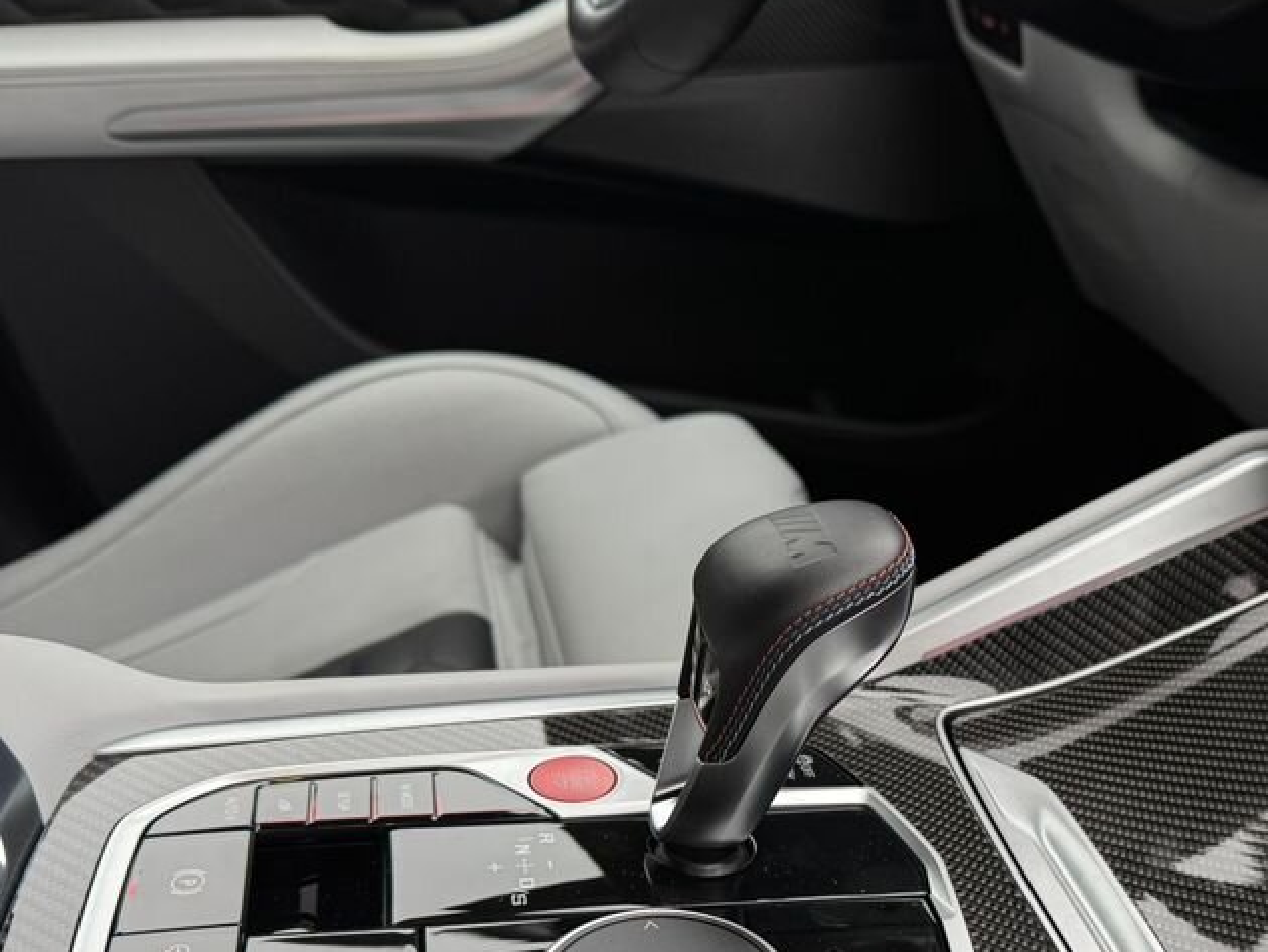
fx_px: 1429
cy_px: 717
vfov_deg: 36.0
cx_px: 886
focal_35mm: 39
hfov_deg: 46.8
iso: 125
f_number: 1.78
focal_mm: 6.76
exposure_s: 1/81
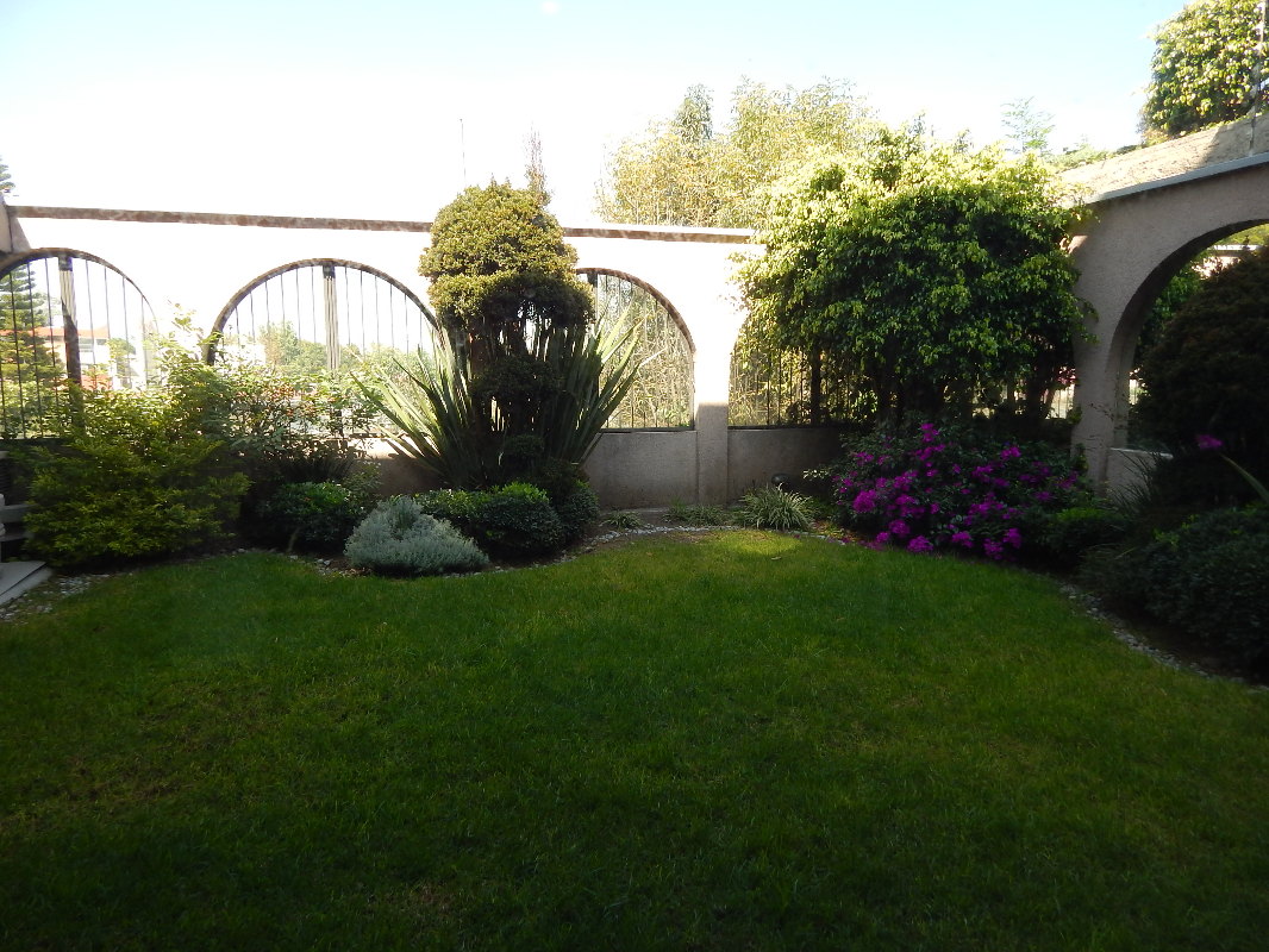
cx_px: 634
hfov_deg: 73.9
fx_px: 843
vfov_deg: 58.9
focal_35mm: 23
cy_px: 476
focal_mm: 4
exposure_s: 1/160
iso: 125
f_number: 3
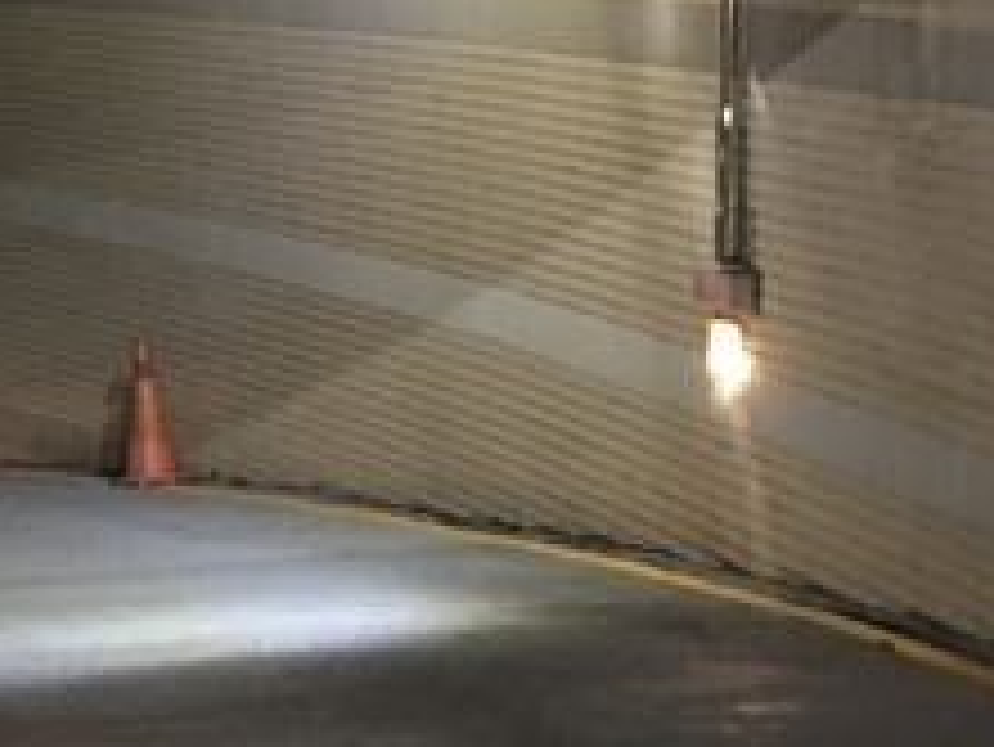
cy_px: -63
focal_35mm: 105
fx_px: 3017
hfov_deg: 18.2
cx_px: -40
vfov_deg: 13.8
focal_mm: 4.15
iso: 100
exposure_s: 1/10
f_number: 2.2
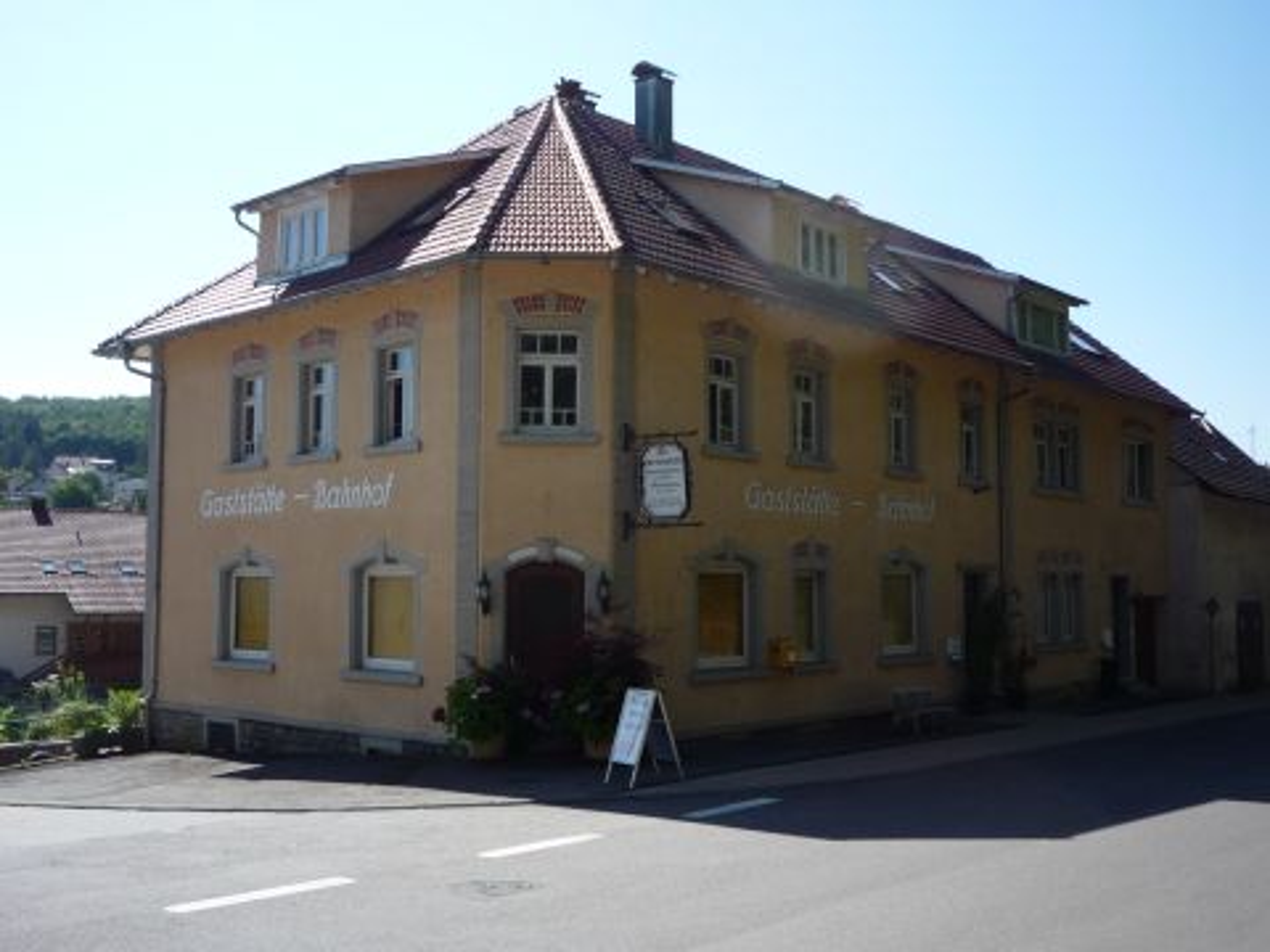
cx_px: 635
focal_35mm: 37
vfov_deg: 38.7
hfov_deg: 50.1
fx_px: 1357
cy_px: 476
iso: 100
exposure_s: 1/400
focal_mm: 5.2
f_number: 4.5
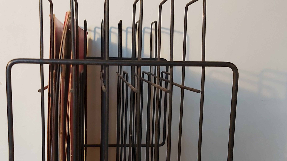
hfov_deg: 43.6
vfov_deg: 25.2
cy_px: 114
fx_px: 358
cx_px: 119
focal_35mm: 47
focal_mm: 3.92
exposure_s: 1/50
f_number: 1.7
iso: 200
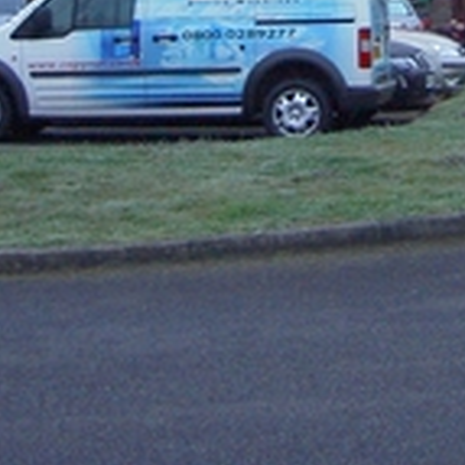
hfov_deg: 12.0
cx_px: 387
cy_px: -166
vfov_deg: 11.7
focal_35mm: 145
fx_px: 2204
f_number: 2.8
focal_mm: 8
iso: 200
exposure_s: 1/50
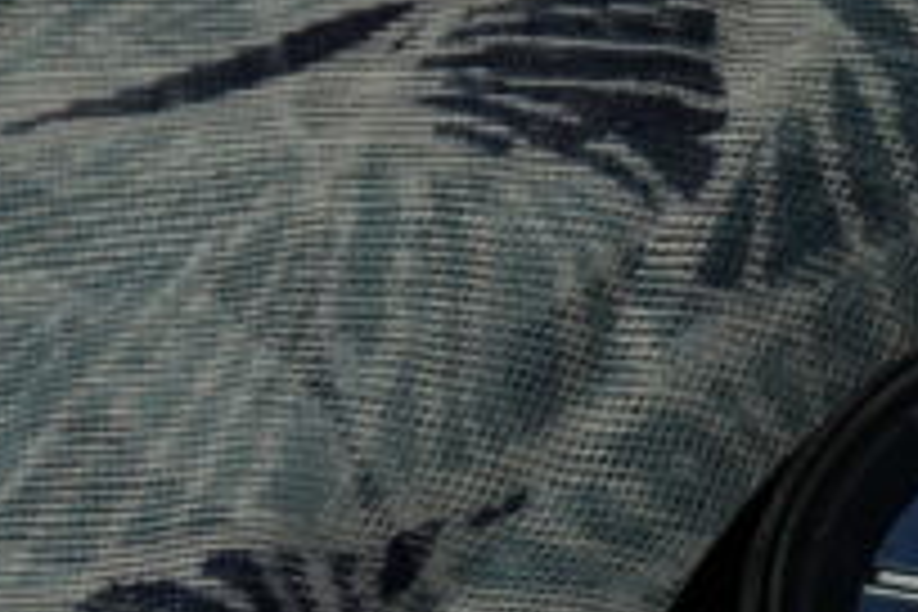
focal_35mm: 617
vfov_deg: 2.2
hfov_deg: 3.3
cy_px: 648
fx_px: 15732
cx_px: 1134
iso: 2500
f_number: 11
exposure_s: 1/500
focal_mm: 140
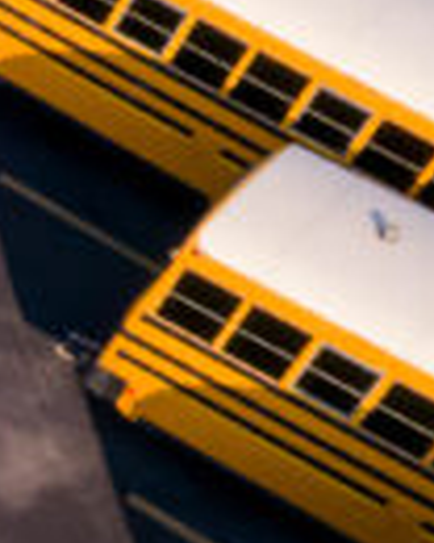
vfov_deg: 11.7
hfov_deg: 6.3
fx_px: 2617
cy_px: 576
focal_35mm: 163
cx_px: -1657
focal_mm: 8.4
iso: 100
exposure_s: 1/50
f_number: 2.8
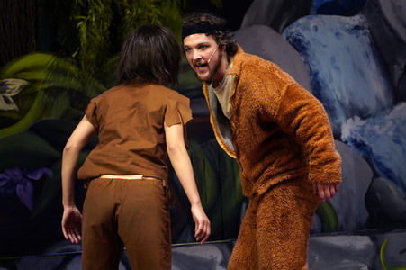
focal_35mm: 200
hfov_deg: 10.3
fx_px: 2254
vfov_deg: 6.9
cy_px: 135
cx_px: 203
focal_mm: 200
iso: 1600
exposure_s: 1/320
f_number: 5.6
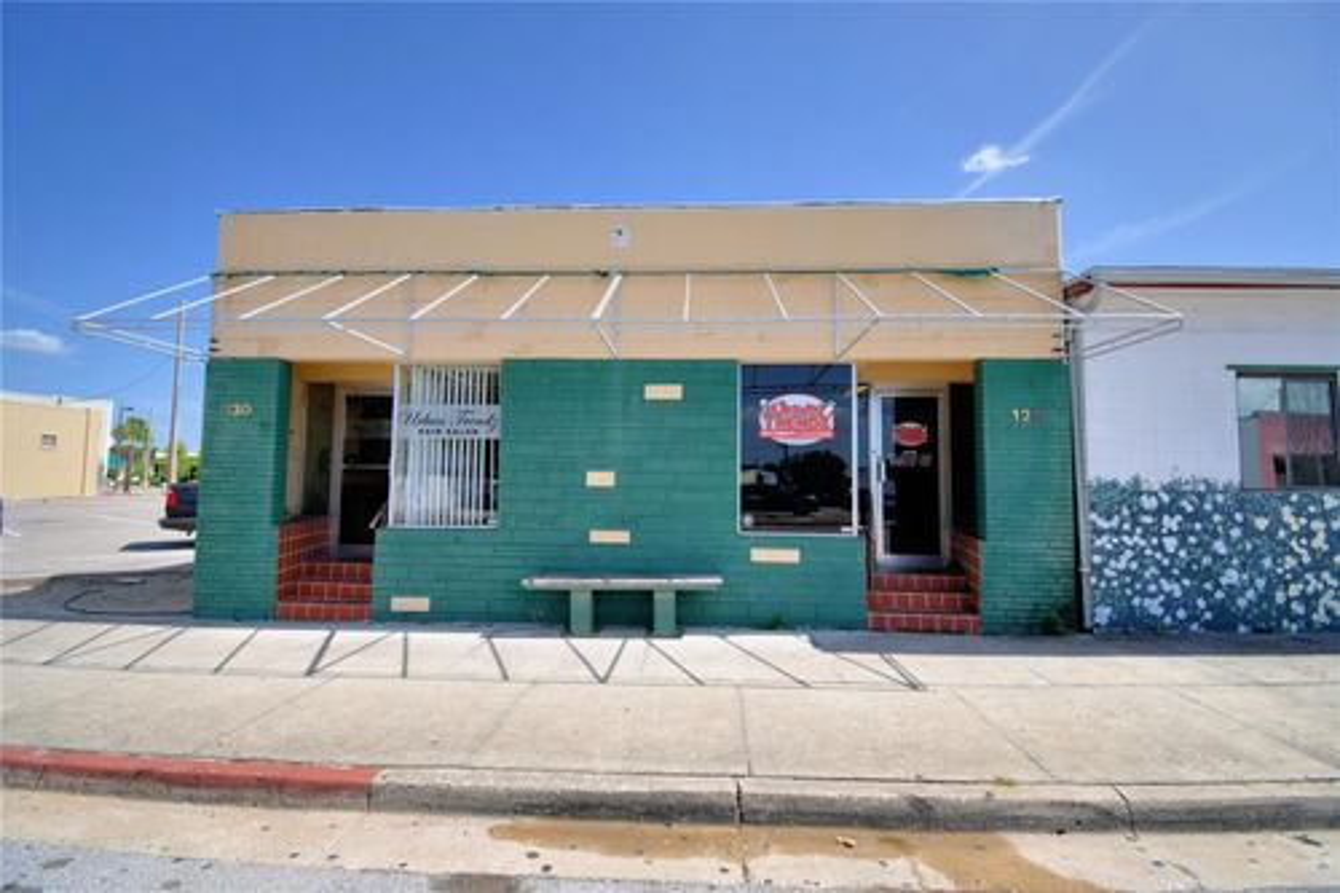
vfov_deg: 77.3
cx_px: 670
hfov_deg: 100.4
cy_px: 446
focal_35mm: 15
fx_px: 558
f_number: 4.5
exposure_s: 1/1000
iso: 100
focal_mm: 10
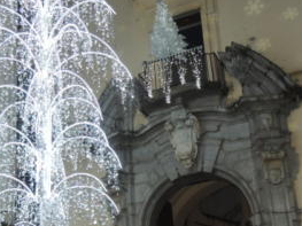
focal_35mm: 57
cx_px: 181
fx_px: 497
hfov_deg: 33.7
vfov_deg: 25.2
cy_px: 183
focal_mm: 5.3
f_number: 3.1
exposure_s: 1/30
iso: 450
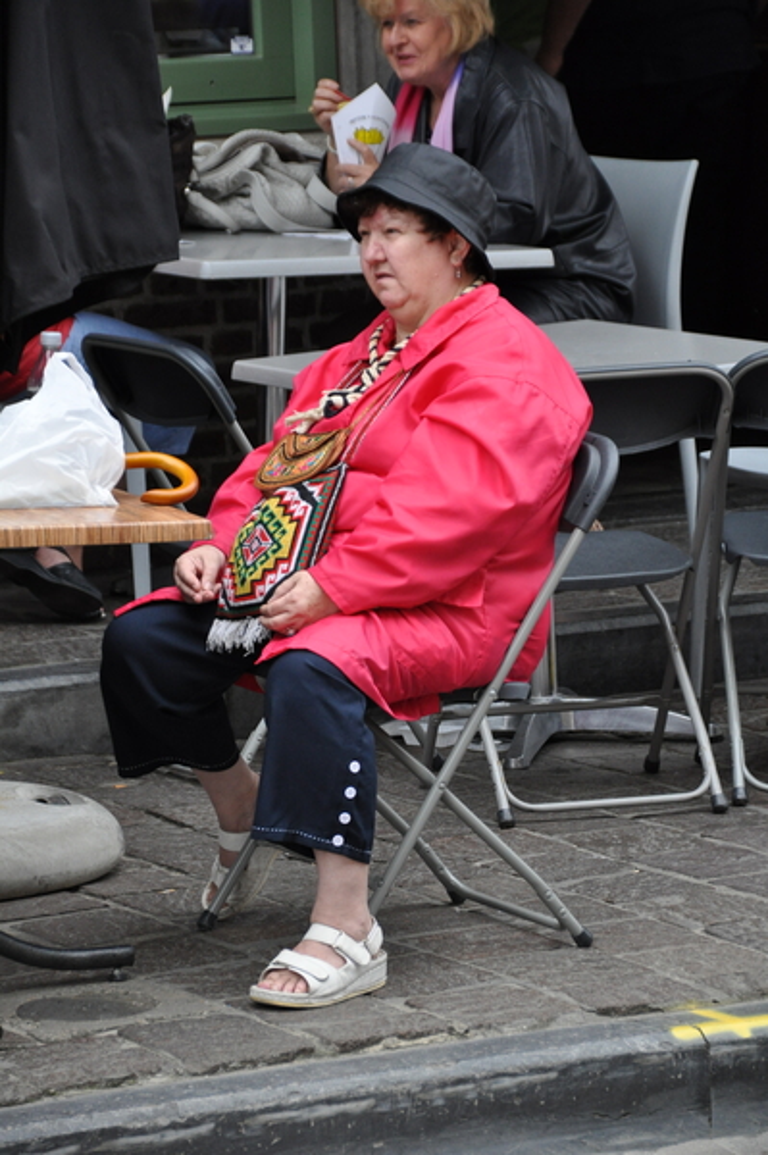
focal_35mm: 174
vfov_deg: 11.8
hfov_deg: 7.9
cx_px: 384
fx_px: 5577
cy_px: 578
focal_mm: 116
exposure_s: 1/500
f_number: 5.6
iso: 900
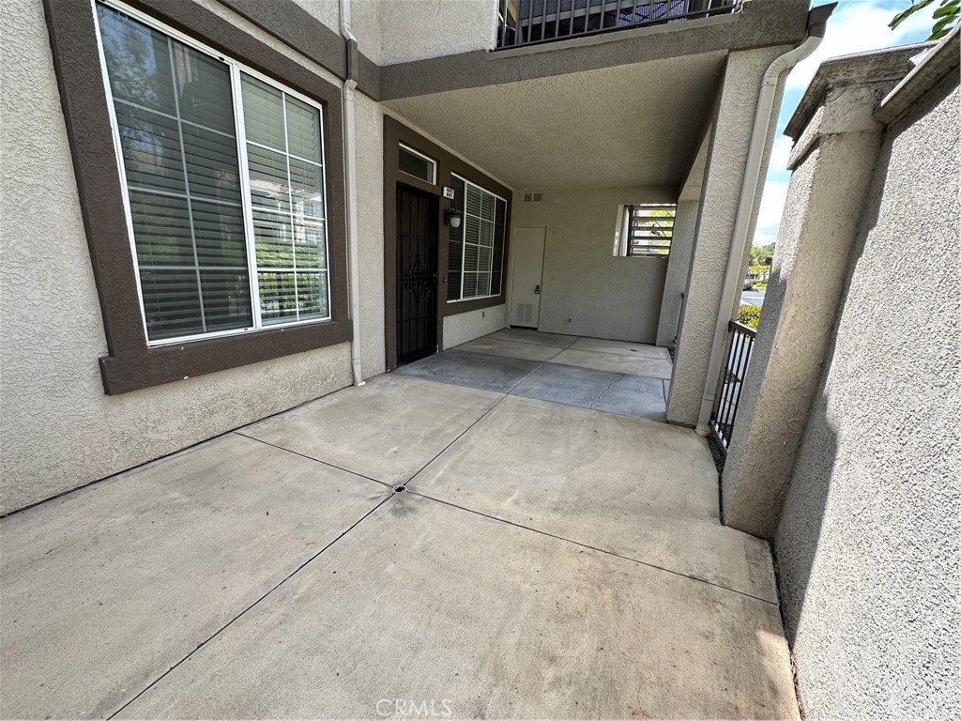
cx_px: 480
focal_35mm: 14
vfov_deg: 85.7
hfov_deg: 102.1
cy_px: 360
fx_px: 389
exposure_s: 1/262
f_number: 2.2
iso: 40
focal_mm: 2.22
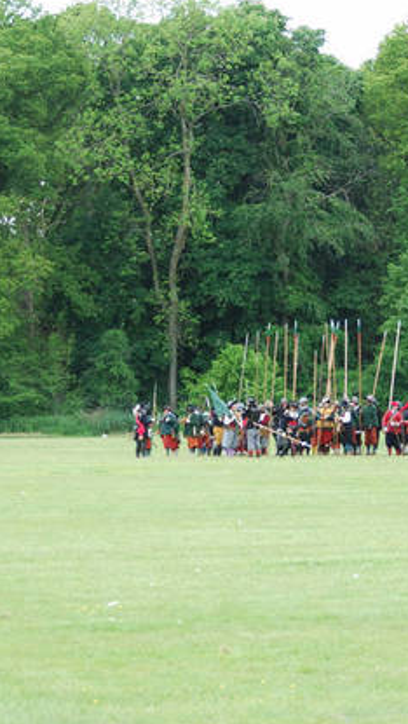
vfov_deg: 10.2
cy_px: 340
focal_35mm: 212
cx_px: 216
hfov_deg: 5.7
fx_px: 4070
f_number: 4.5
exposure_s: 1/500
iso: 450
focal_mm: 80
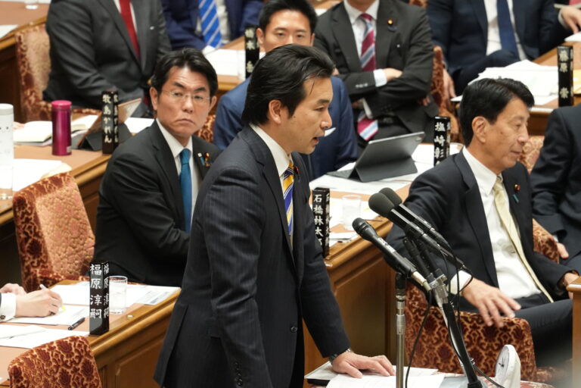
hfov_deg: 6.9
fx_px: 4841
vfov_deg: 4.6
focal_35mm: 300
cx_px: 290
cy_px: 194
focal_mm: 200
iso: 5000
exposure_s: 1/160
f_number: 5.6
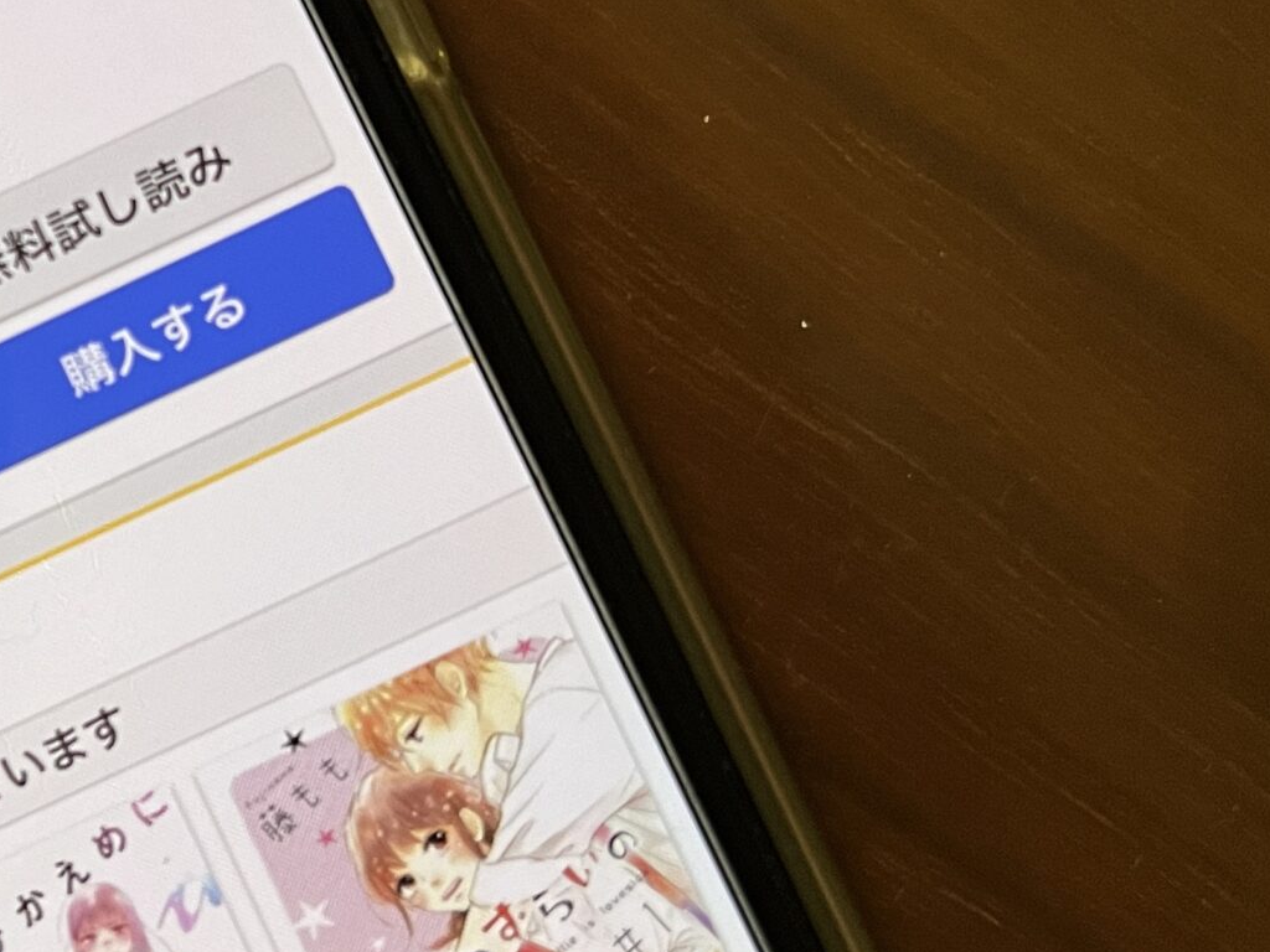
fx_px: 2385
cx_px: -284
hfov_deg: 26.3
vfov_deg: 22.5
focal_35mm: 65
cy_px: 353
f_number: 1.6
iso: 320
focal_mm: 5.1
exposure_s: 1/60
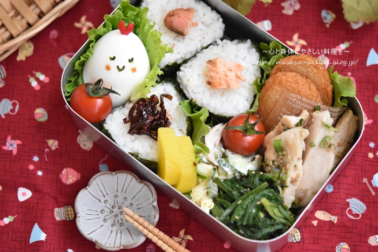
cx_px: 189
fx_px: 945
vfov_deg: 15.2
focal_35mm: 90
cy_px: 126
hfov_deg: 22.6
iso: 3200
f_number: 3
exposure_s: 1/4000
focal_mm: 60
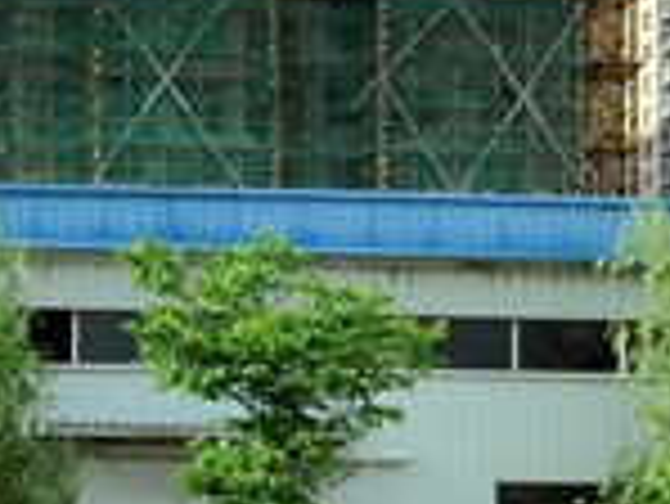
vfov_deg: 10.5
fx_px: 2673
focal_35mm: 138
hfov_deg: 13.2
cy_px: 650
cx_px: -432
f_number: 5
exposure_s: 1/800
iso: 200
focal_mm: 26
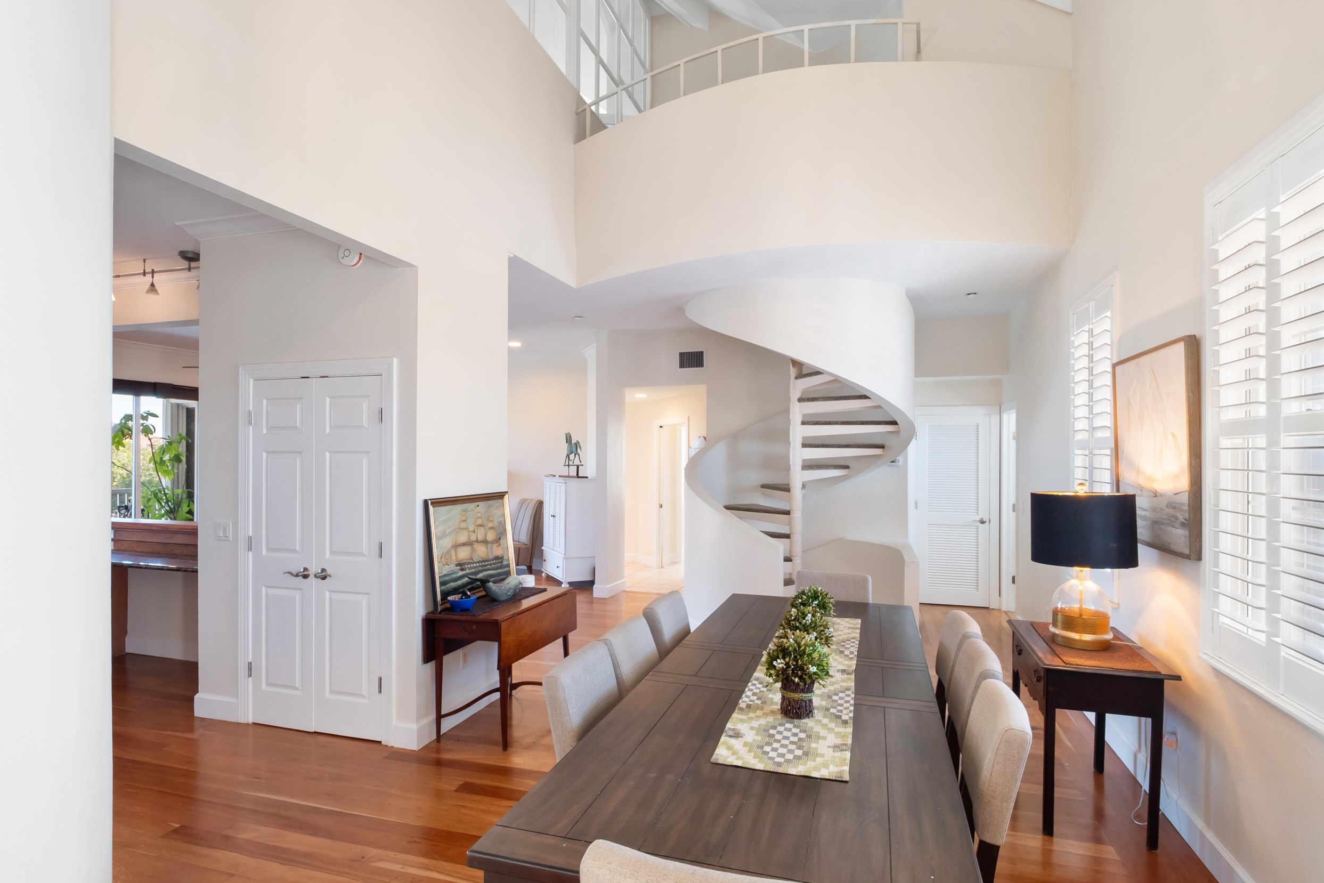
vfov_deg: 67.3
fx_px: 662
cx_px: 677
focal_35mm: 18
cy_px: 466
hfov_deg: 90.0
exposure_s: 1/3
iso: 200
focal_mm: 7
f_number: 7.1
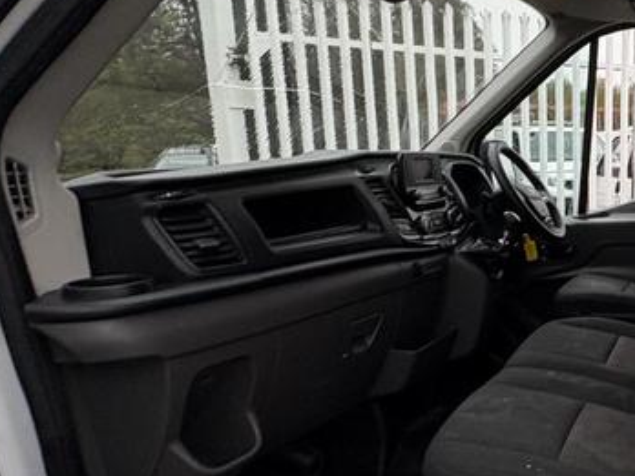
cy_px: 294
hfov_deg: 42.0
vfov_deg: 39.4
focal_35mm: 36
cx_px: 679
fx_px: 660
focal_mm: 2.22
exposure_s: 1/99
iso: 50
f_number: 2.2
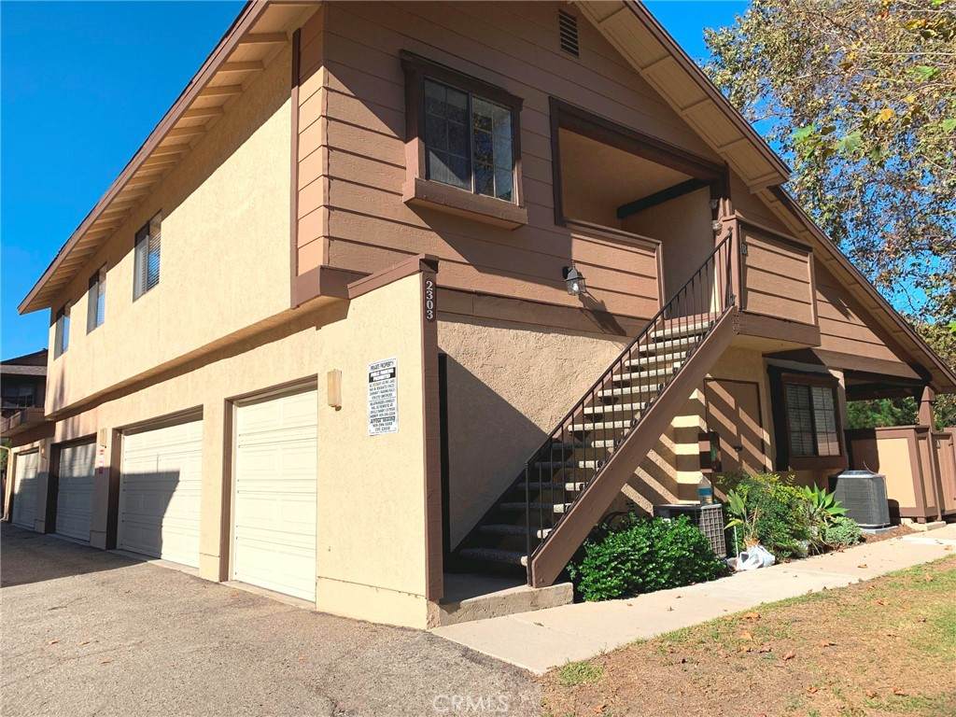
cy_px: 358
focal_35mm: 26
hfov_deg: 67.3
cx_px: 478
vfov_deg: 53.1
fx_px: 718
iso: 25
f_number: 1.8
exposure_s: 1/3086
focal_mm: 4.25
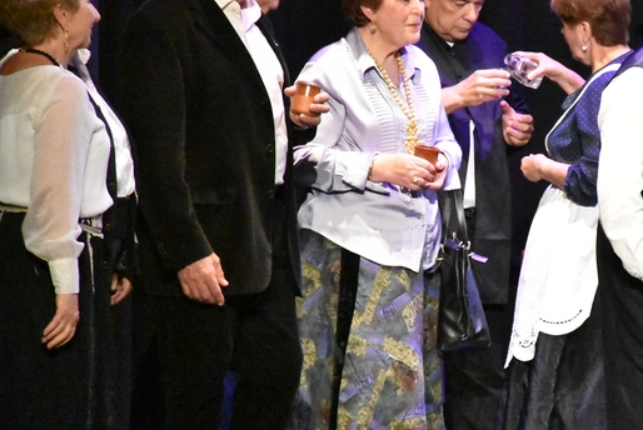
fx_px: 6580
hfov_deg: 5.6
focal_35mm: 368
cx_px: 534
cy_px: 231
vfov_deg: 3.7
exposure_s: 1/125
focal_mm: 140
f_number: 5.6
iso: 18000
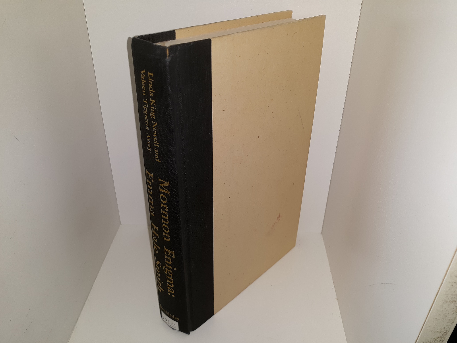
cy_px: 172
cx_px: 228
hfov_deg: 63.4
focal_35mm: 28
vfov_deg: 49.7
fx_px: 370
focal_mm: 3.7
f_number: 1.7
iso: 40
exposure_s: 1/158
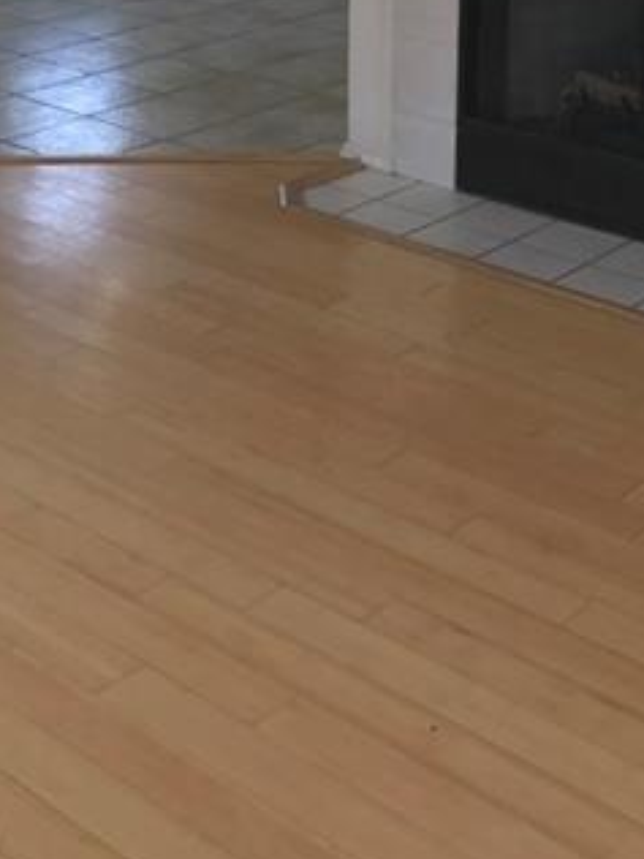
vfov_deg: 26.4
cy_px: -82
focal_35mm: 68
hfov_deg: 21.4
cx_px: 166
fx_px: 1687
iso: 32
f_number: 1.8
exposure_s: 1/30
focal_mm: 3.99
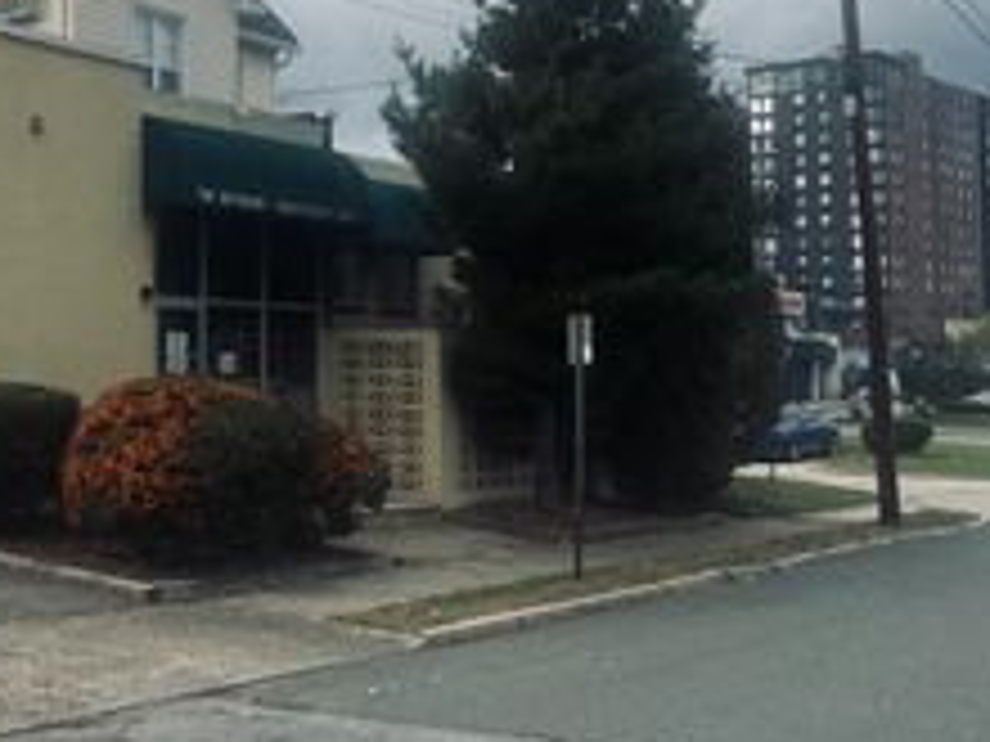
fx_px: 1687
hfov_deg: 31.4
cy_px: 236
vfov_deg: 24.7
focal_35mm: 59
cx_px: 126
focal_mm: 5.7
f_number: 1.5
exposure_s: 1/2299
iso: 50
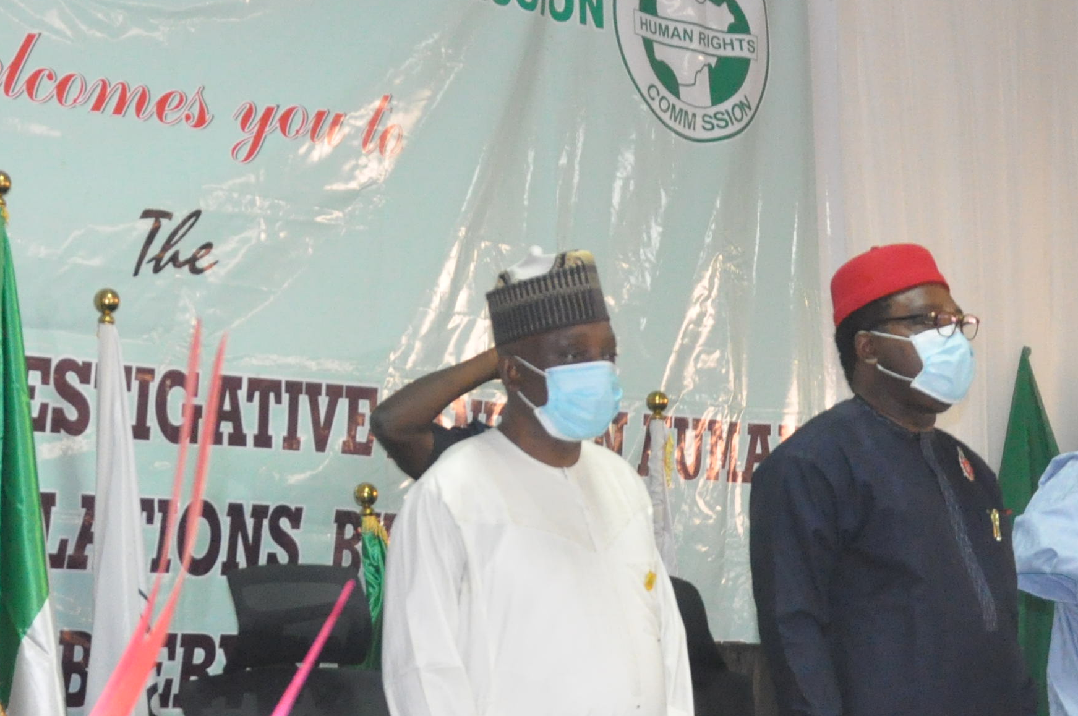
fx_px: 2759
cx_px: 379
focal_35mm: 92
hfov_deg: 22.0
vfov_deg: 14.8
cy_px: 342
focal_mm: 25
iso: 2500
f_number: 5.6
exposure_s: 1/60
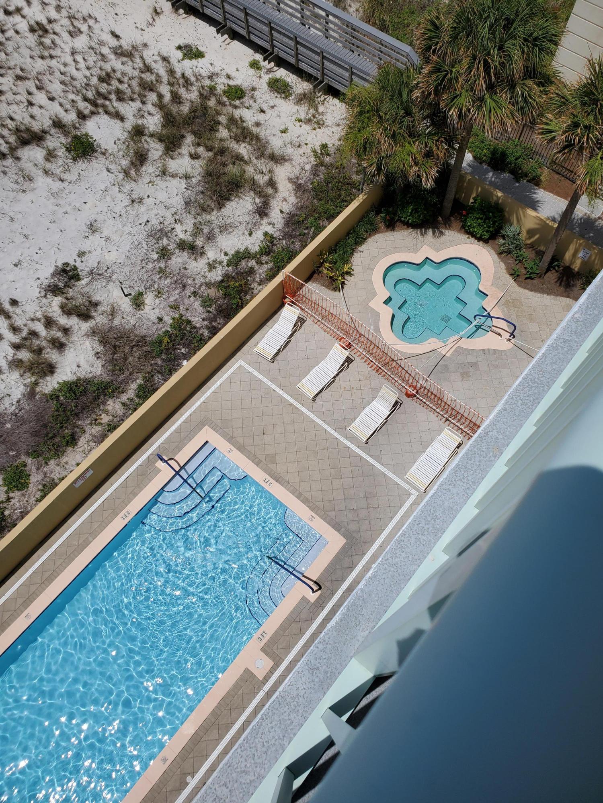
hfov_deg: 53.1
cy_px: 402
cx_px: 302
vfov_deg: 67.3
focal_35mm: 26
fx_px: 604
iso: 50
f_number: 2.4
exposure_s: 1/4473
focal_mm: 4.3
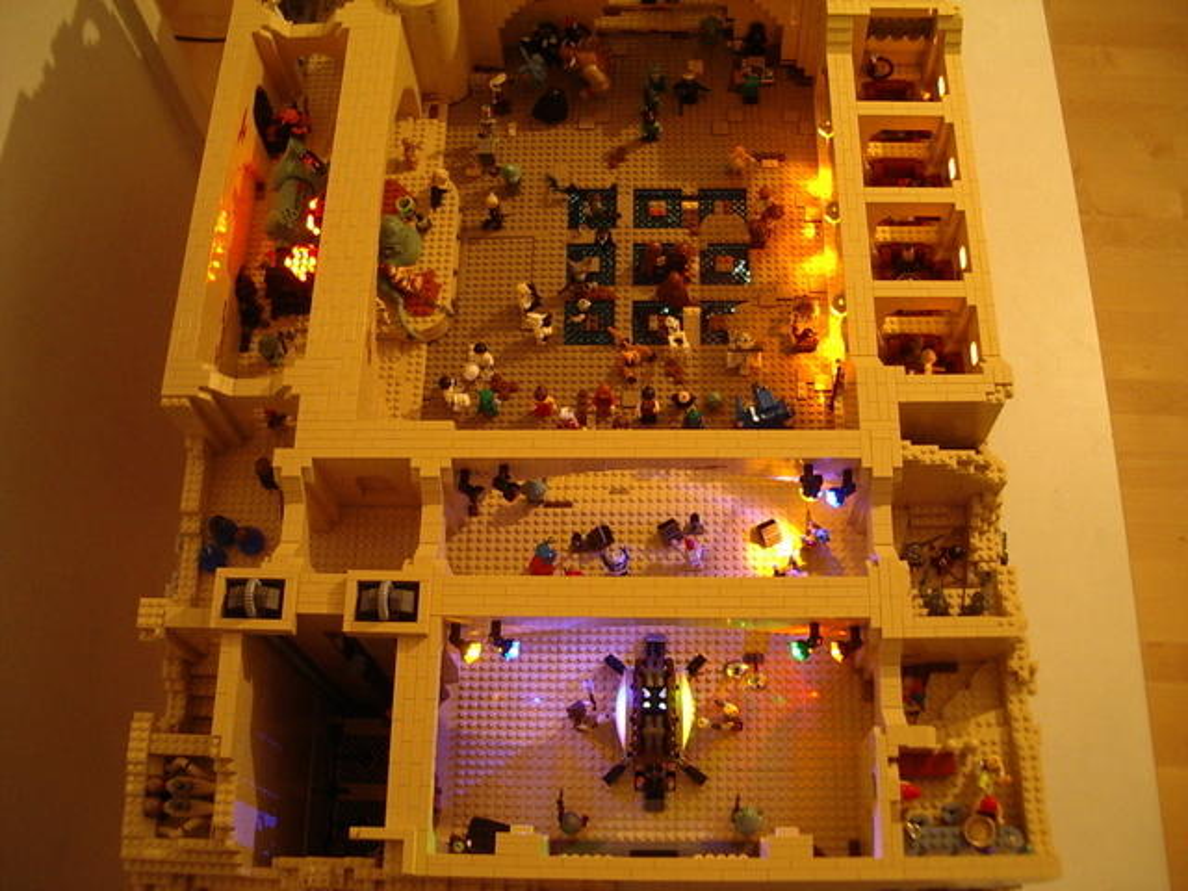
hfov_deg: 49.0
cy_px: 446
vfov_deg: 37.7
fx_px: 1304
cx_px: 594
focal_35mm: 38
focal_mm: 5.8
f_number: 2.6
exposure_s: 1/4
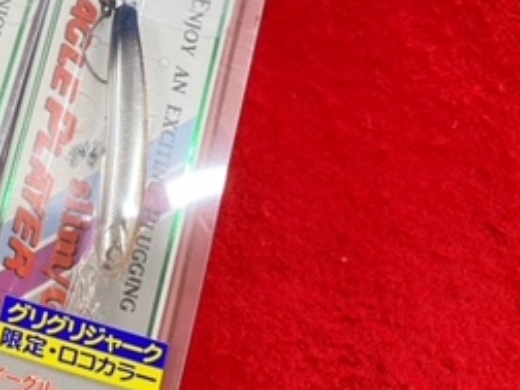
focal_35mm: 66
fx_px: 991
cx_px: -56
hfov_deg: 26.9
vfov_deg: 21.8
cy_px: 50
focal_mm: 4.25
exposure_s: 1/50
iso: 80
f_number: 1.8
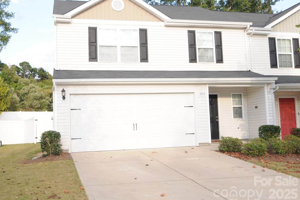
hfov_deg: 47.8
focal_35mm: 41
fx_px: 338
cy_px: 91
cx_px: 134
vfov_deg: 32.9
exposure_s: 1/250
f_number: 5
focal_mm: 23
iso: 200
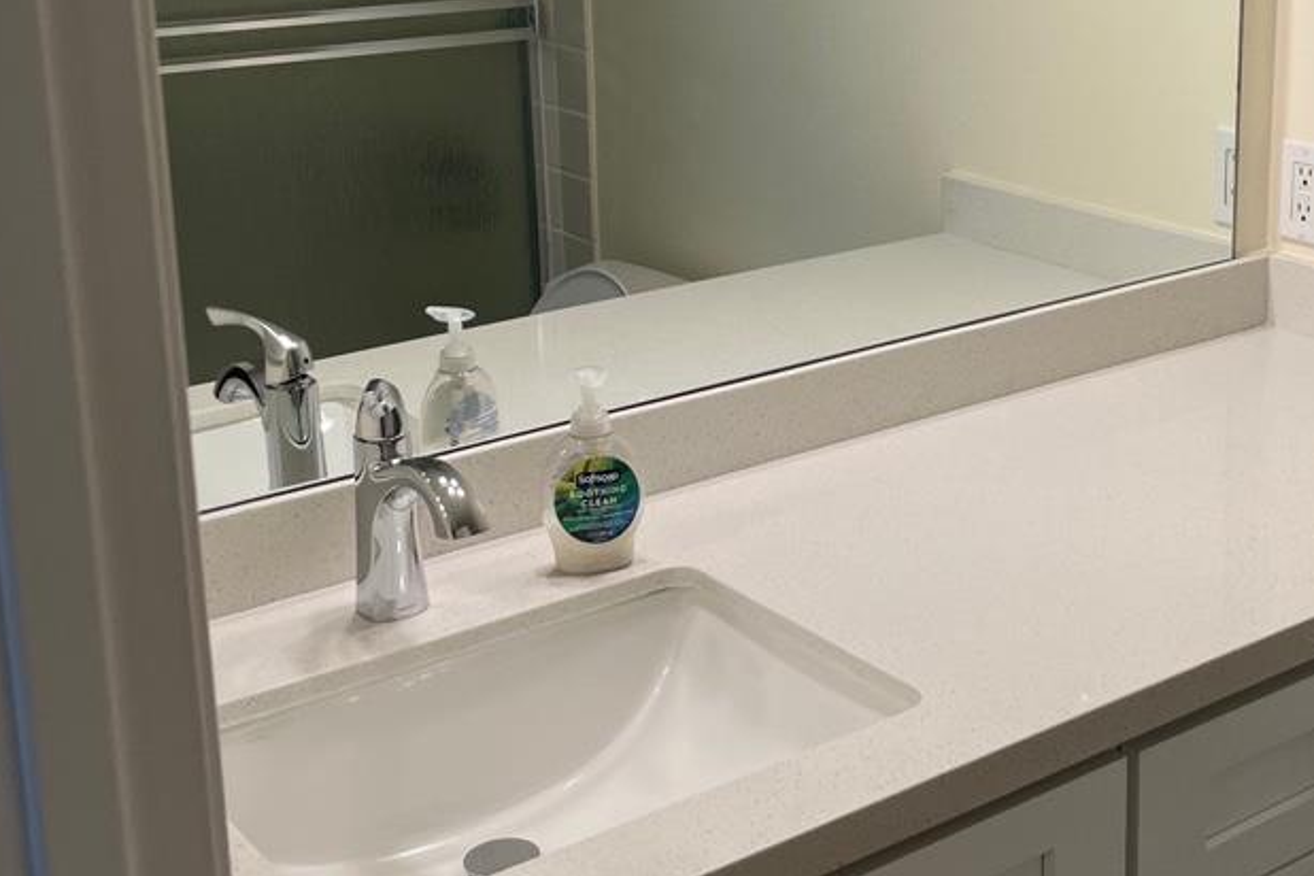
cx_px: 938
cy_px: 198
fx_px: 2044
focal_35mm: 56
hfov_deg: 35.1
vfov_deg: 23.9
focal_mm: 5.1
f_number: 1.6
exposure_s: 1/138
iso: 64
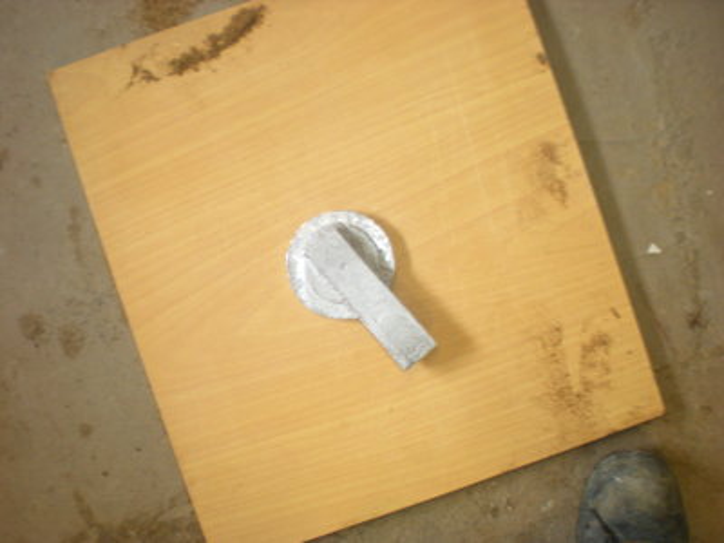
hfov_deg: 49.0
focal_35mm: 38
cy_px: 272
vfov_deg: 37.7
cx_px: 362
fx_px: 795
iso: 200
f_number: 3.1
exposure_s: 1/13.5
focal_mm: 6.3
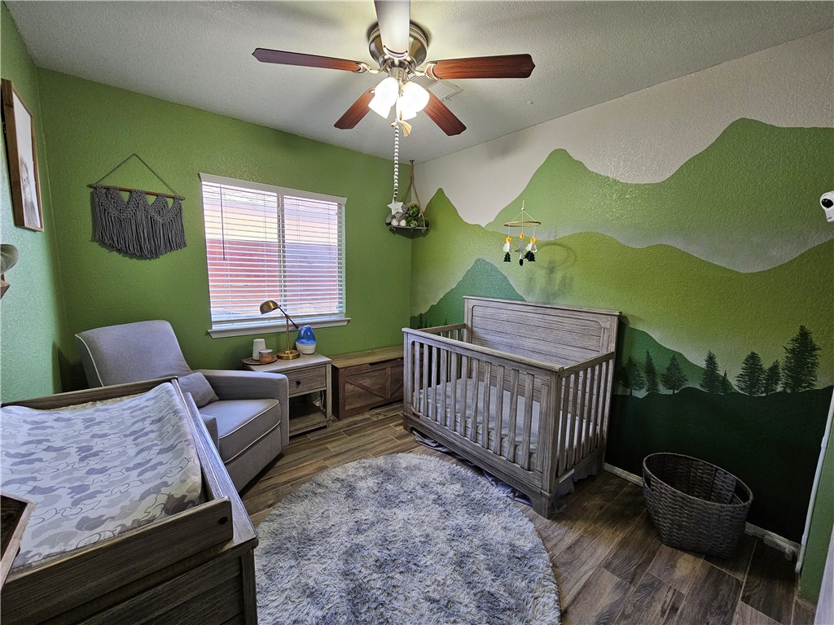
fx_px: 313
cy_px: 312
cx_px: 417
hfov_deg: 106.2
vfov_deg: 89.9
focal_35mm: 13
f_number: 2.2
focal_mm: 2.2
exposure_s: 1/60
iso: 250
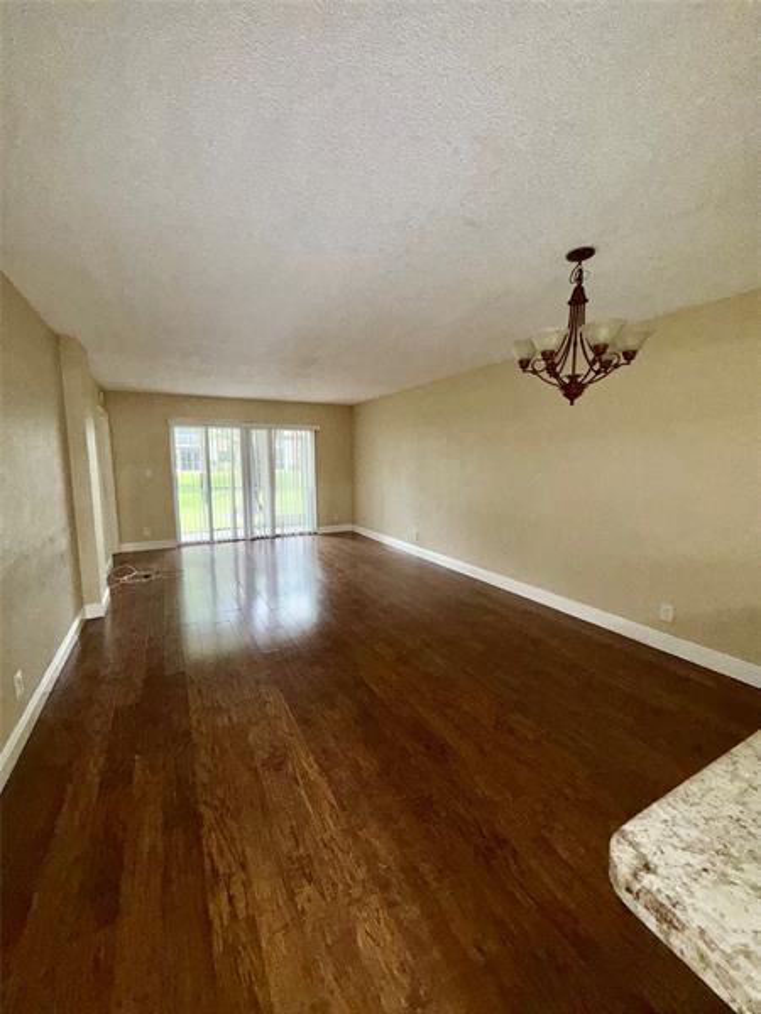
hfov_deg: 85.7
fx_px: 410
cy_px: 507
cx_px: 380
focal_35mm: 14
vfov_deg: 102.1
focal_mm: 2.22
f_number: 2.2
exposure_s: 1/85
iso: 80
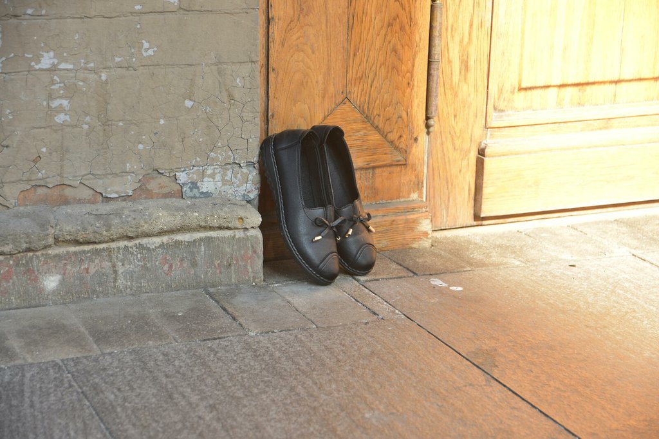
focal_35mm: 78
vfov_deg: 17.5
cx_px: 330
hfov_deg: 26.0
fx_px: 1427
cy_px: 220
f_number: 3.8
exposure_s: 1/40
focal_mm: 52
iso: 100
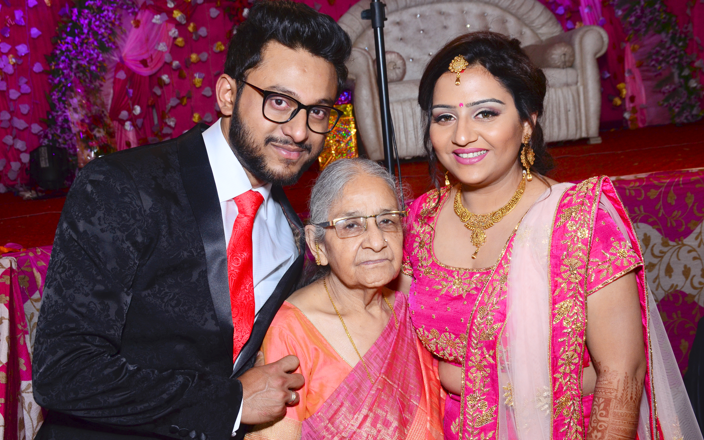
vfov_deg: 26.3
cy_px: 211
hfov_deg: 41.1
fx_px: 940
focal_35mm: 49
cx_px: 351
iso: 640
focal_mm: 32
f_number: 8
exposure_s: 1/125
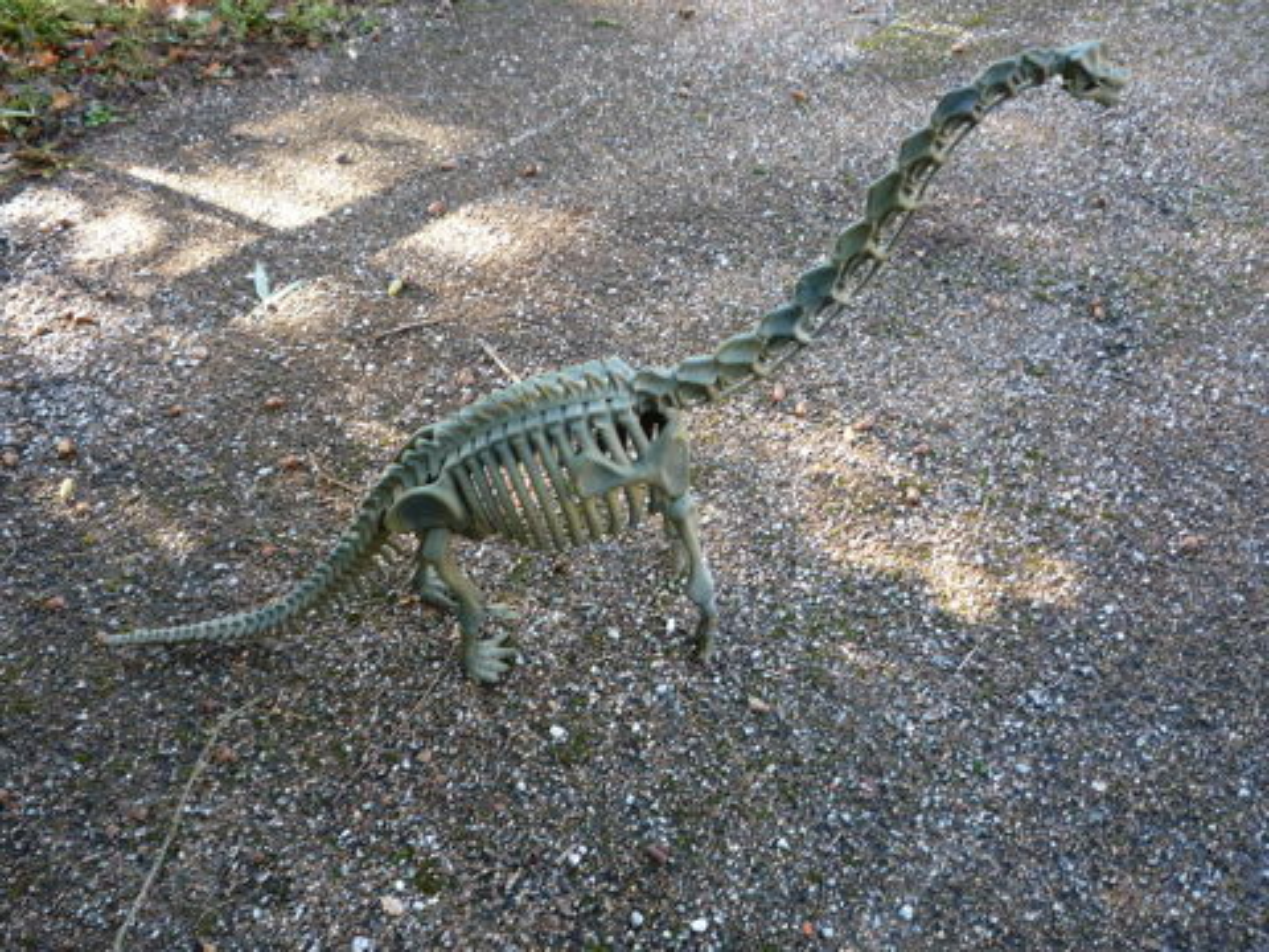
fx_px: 1100
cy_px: 476
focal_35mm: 30
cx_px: 634
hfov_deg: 60.0
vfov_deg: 46.8
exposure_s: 1/30
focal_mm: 5.2
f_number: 3.3
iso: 100
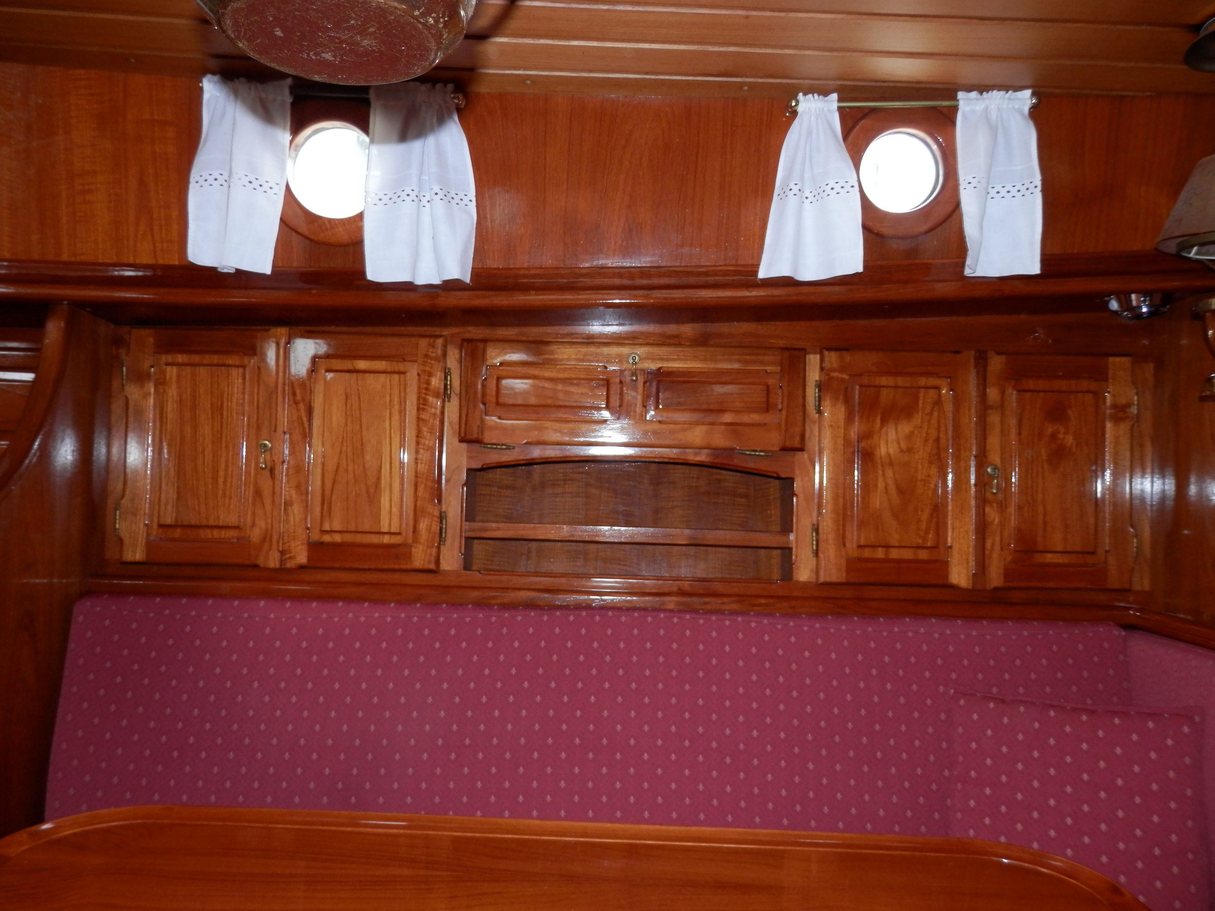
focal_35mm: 25
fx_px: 877
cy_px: 456
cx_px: 608
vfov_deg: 54.9
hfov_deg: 69.4
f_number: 3
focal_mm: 4.5
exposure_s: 1/30
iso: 100
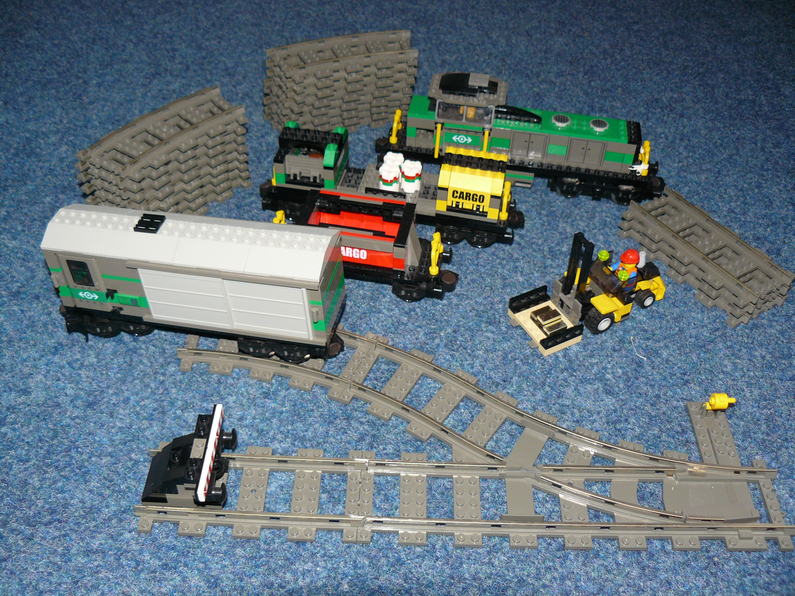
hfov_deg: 51.4
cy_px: 298
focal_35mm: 36
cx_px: 398
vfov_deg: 39.7
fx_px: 827
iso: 100
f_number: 2.8
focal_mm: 6
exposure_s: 1/30
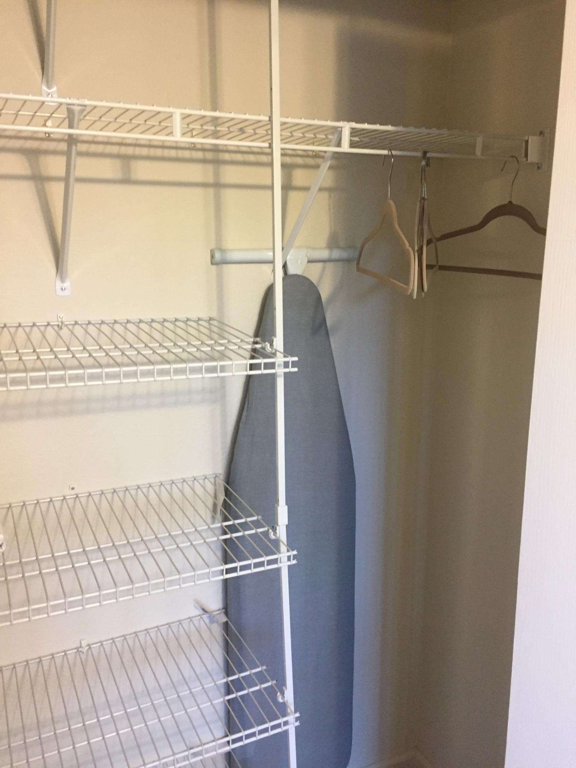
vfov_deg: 61.7
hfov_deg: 48.2
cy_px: 384
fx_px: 643
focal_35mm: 29
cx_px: 288
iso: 200
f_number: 2.2
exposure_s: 1/30
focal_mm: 4.15
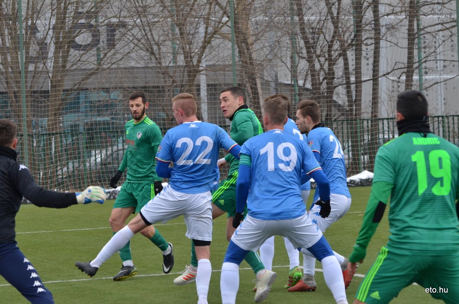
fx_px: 2214
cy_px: 152
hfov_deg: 11.8
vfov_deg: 7.9
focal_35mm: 174
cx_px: 230
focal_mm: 116
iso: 500
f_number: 7.1
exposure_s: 1/800
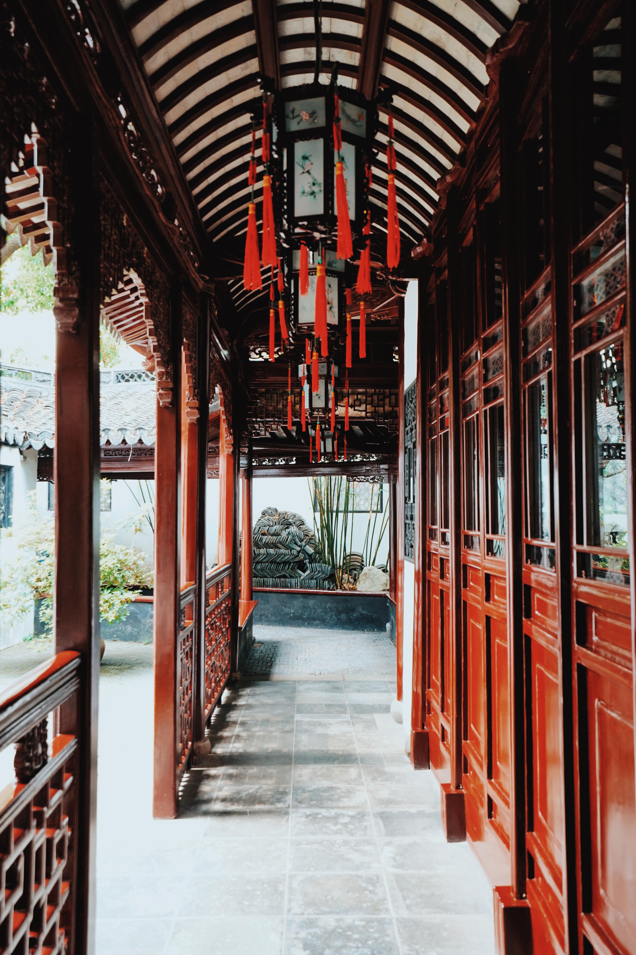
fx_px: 927
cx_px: 318
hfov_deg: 37.9
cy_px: 478
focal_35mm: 35
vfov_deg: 54.4
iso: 640
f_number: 5.6
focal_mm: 35
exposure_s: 1/25
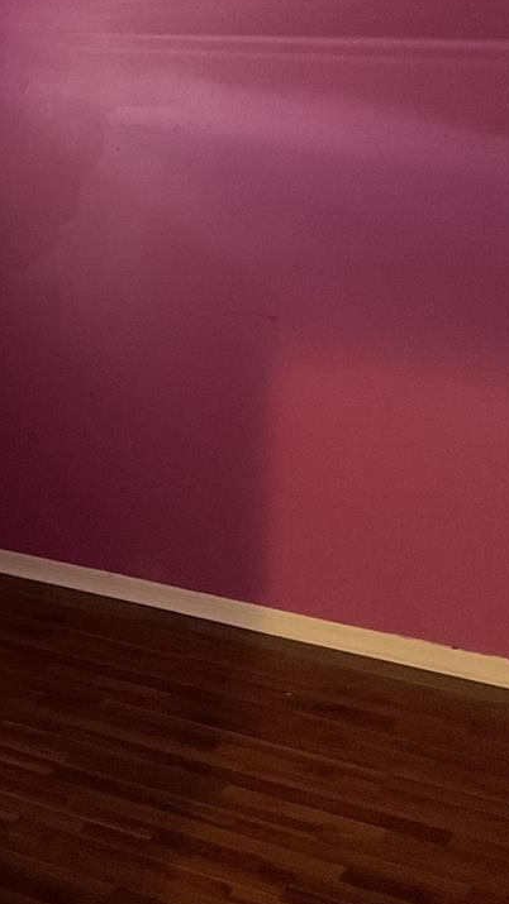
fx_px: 1272
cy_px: 235
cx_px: 82
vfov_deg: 38.3
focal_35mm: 53
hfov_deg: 22.2
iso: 500
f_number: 1.8
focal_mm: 3
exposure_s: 1/20
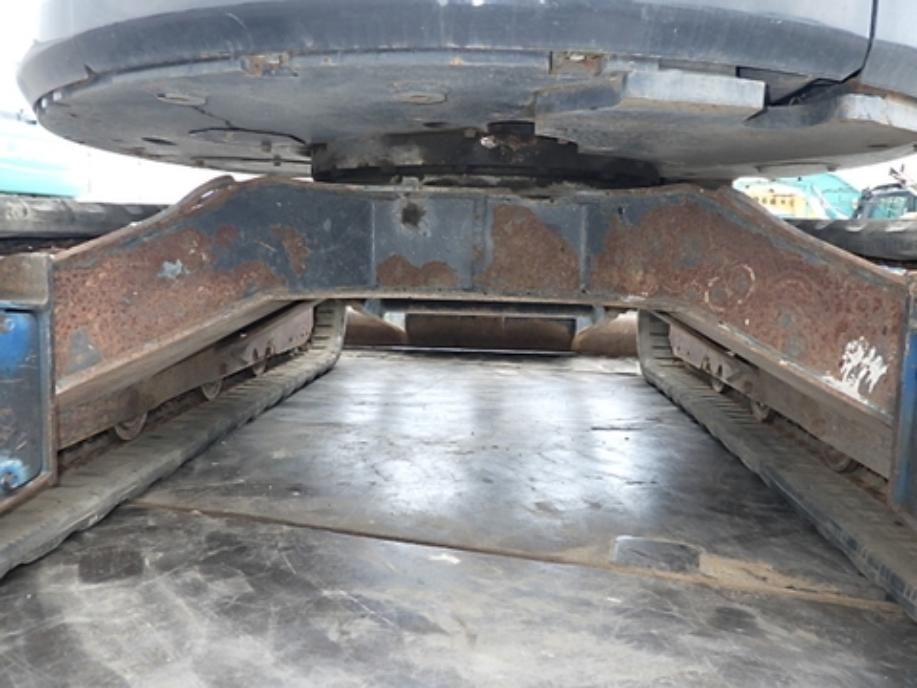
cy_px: 344
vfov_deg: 49.7
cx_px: 458
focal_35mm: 28
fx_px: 742
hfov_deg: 63.4
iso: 125
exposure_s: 1/125
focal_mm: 5
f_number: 3.5
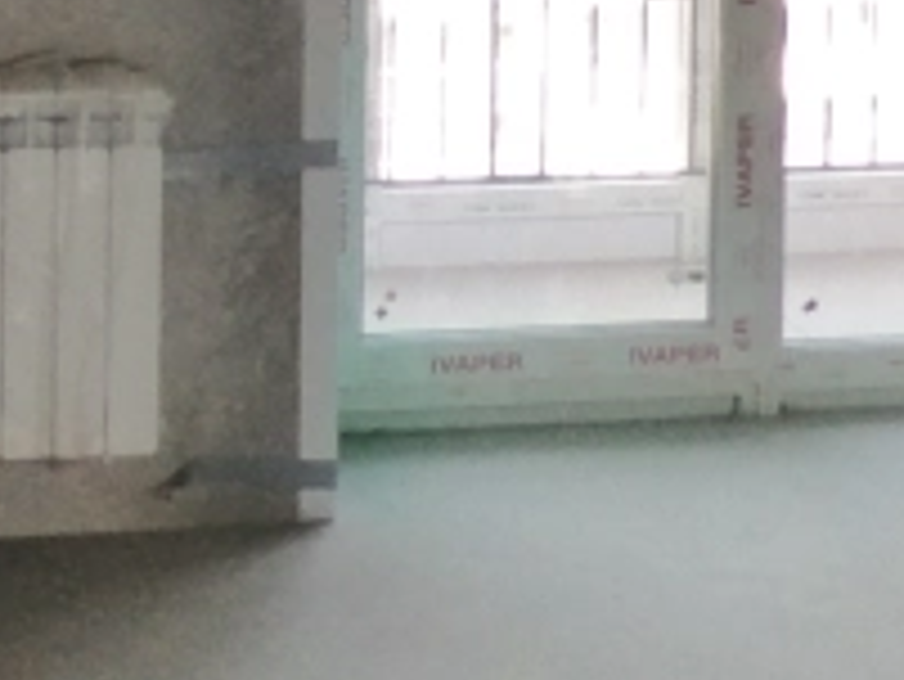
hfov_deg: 19.5
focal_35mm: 100
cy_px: -439
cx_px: 243
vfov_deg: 13.6
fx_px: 2613
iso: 213
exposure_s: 1/60
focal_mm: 1.68
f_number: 2.2
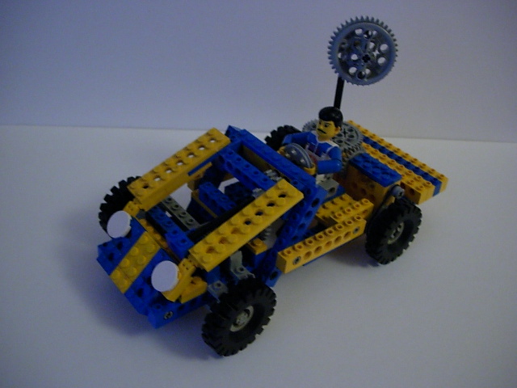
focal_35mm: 38
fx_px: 568
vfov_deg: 37.7
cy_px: 194
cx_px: 258
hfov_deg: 49.0
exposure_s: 1/16
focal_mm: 7.8
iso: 400
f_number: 2.8
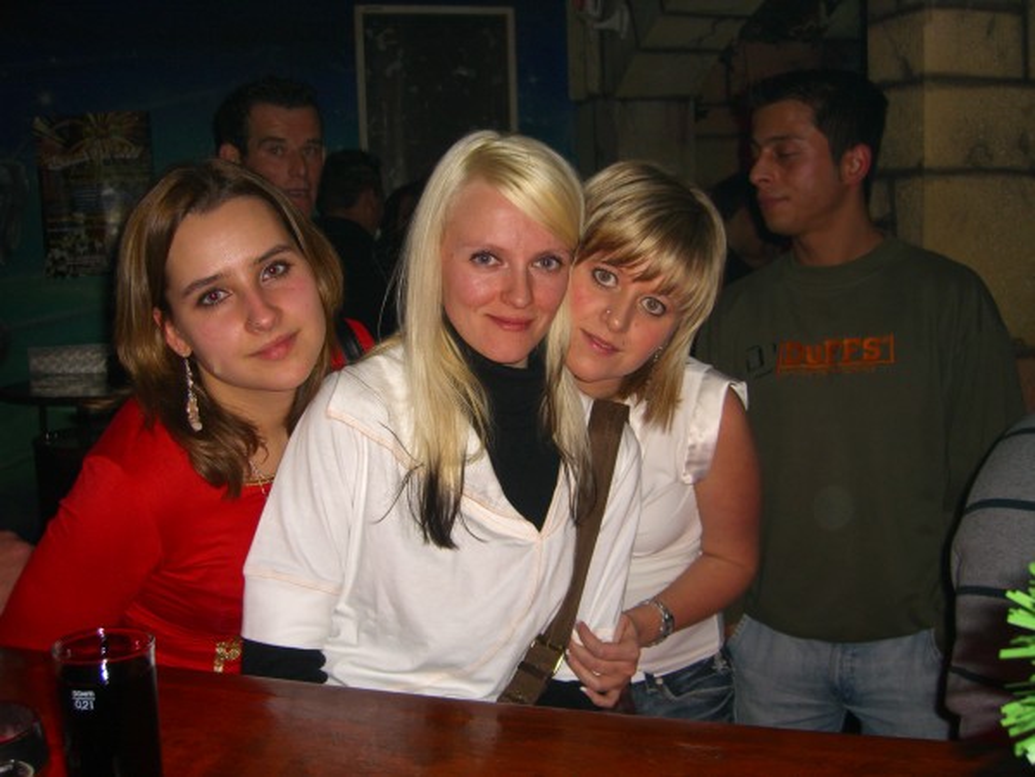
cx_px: 518
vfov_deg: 37.7
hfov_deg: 49.0
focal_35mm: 38
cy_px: 388
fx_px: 1136
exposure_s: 1/60
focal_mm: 7.9
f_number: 2.8
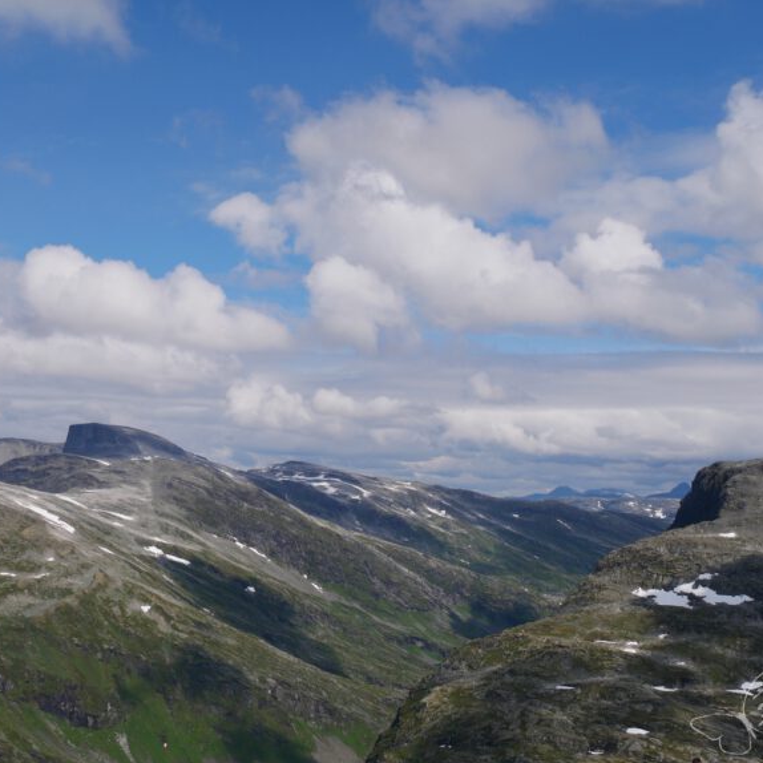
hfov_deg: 37.5
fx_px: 1122
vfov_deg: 37.6
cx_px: 364
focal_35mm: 45
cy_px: 382
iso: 200
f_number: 10
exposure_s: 1/640
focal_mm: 19
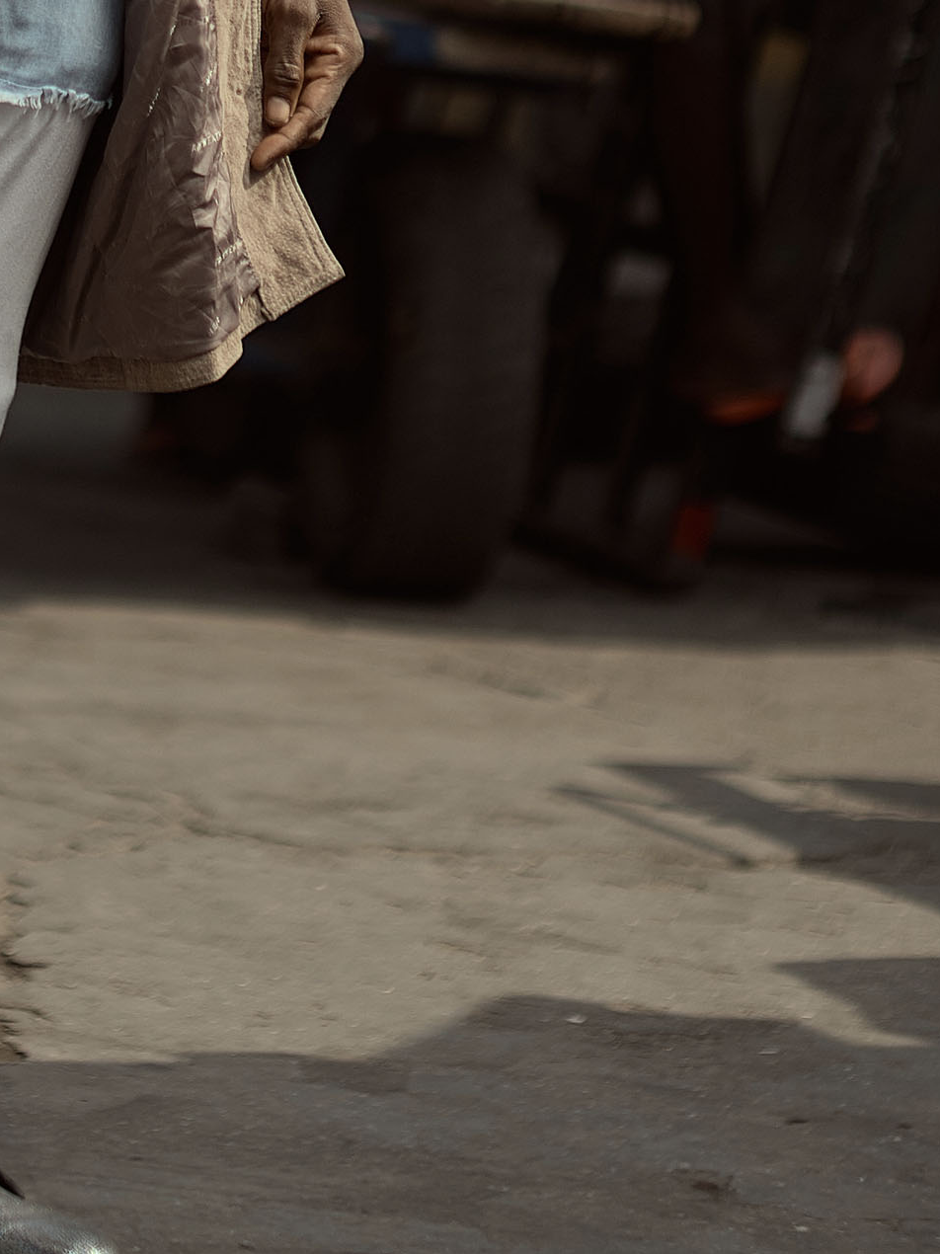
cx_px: 61
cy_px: -387
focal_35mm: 181
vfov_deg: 10.7
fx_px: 6556
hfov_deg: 8.2
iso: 20
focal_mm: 6.6
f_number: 2.8
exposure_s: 1/246
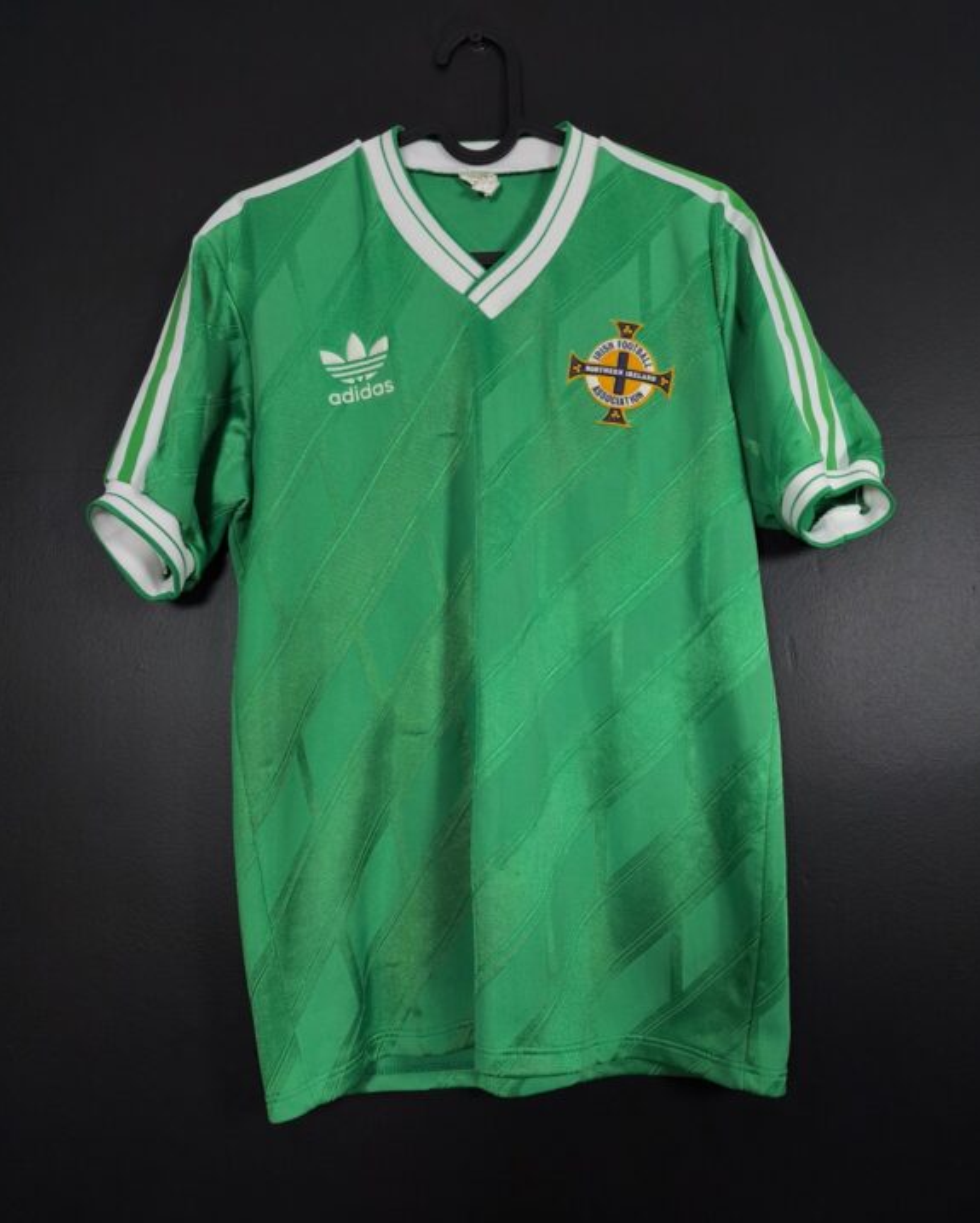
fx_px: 906
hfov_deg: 56.8
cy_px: 680
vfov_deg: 67.9
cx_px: 504
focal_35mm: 25
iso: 500
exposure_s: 1/125
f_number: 1.6
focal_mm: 6.57
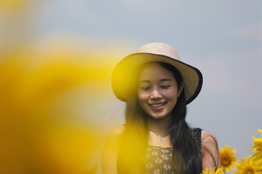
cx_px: 131
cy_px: 87
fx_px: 818
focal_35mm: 112
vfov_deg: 12.2
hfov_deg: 18.2
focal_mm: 75
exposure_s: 1/6400
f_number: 4.5
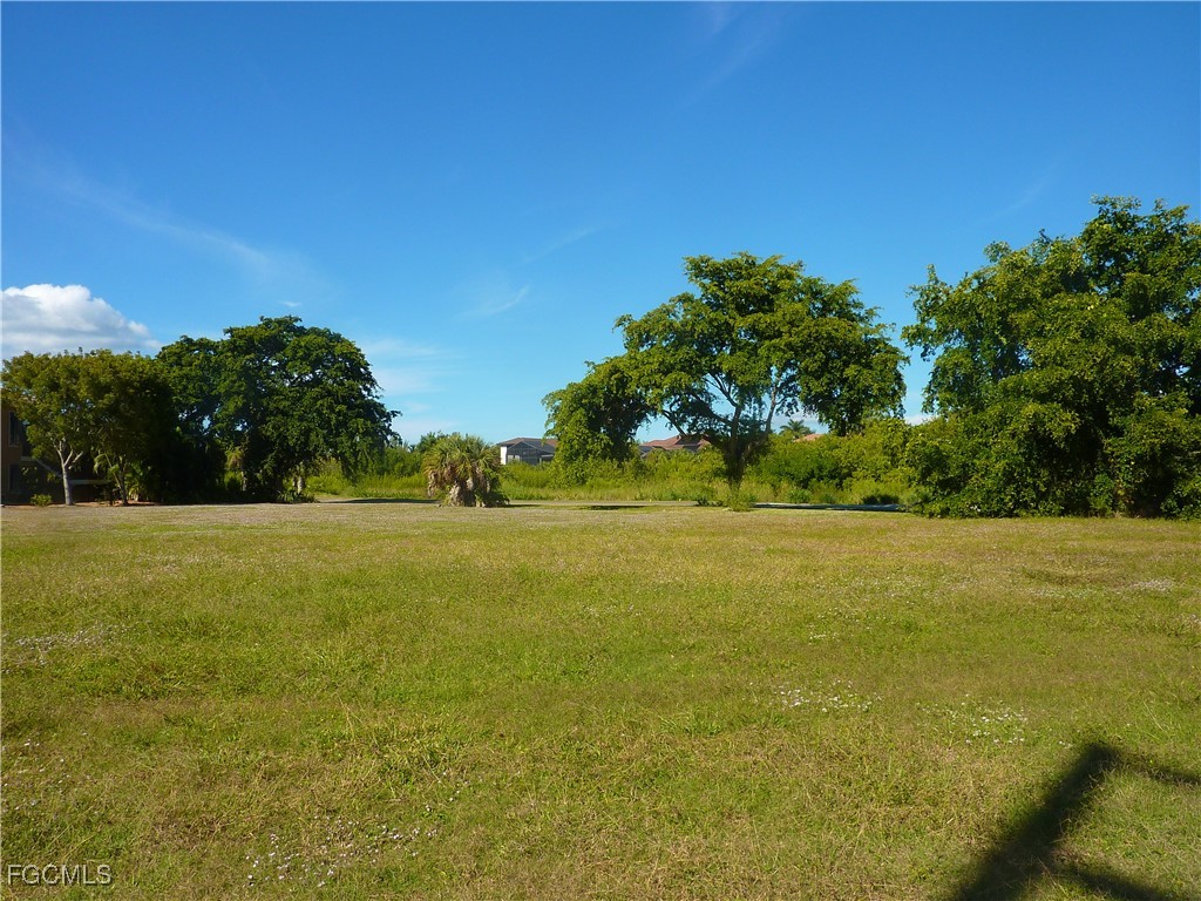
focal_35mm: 25
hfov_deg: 69.4
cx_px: 600
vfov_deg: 54.9
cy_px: 450
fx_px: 867
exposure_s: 1/400
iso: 80
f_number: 5
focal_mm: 4.1
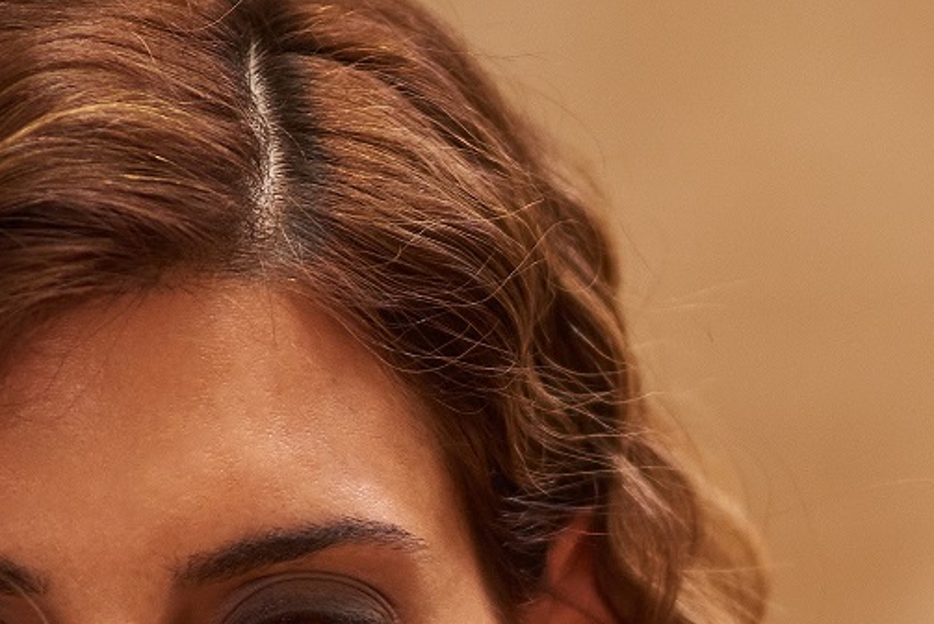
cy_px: 683
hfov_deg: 2.8
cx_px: 1244
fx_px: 18976
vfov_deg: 1.9
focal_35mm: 731
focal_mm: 200
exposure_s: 1/500
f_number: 2.8
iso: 640
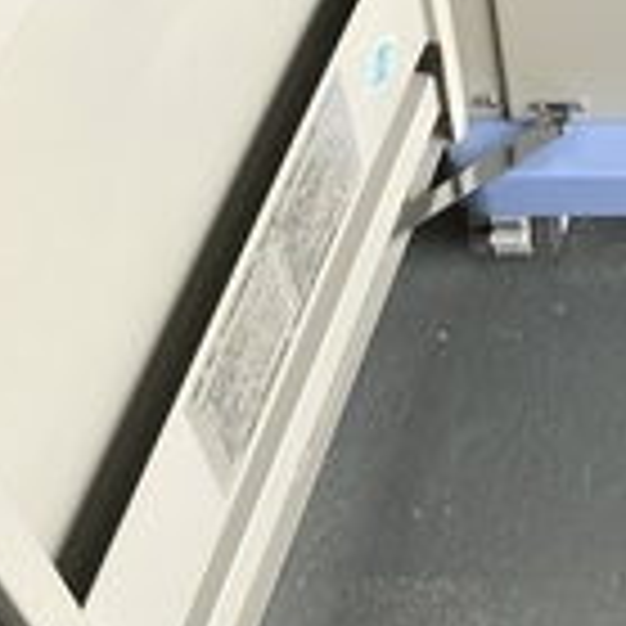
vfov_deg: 17.5
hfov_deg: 18.9
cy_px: -351
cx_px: 703
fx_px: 1800
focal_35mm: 88
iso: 32
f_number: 1.8
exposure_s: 1/180
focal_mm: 4.25
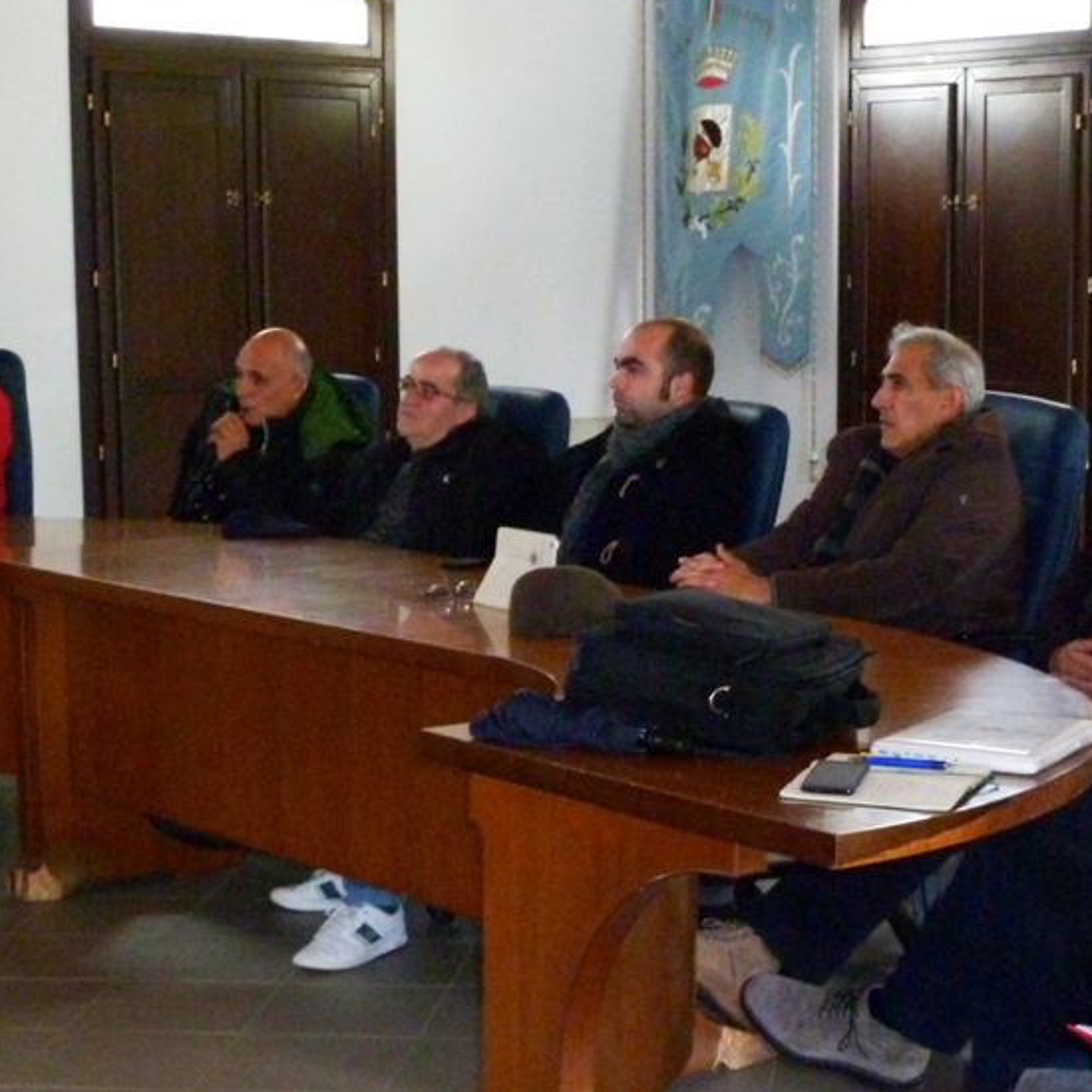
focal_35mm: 68
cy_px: 625
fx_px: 2427
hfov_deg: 25.1
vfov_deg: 25.3
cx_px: 784
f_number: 3.7
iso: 400
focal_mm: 7.3
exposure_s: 1/8
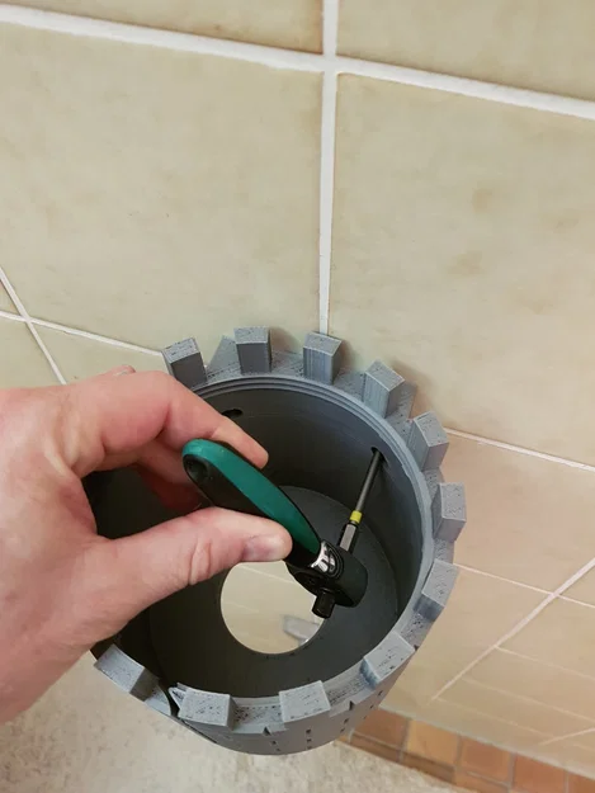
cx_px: 298
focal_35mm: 26
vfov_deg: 67.3
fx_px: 596
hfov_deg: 53.1
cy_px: 396
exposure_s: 1/10
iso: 200
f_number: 1.7
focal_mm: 4.2
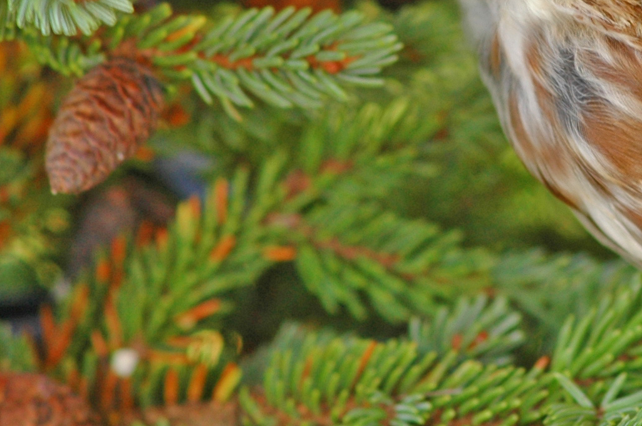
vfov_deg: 2.0
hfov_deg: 3.0
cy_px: 61
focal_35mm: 682
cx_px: 565
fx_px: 12157
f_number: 5
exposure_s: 1/60
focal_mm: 155
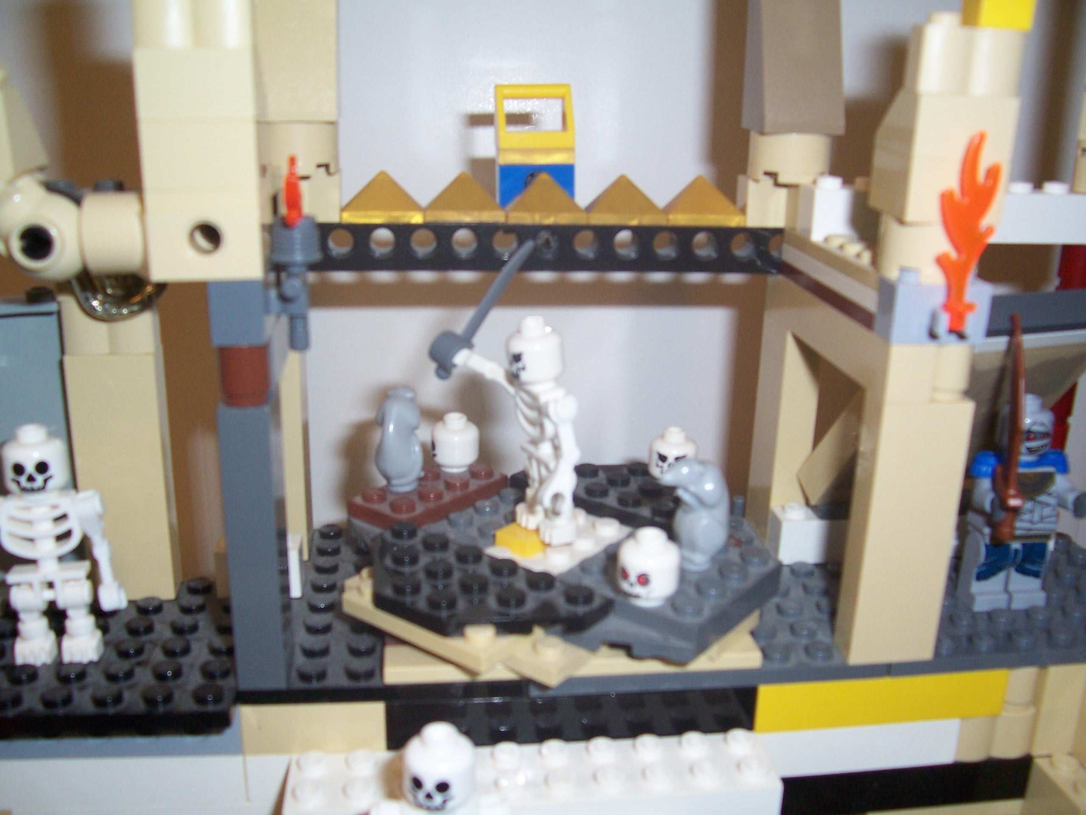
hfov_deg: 54.0
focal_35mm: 34
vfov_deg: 41.8
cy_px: 408
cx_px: 543
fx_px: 1067
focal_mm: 5.6
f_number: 2.7
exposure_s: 1/60
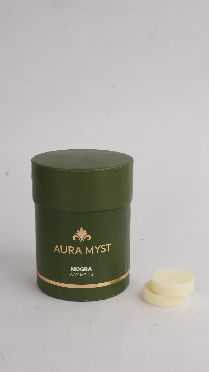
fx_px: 502
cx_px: 91
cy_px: 185
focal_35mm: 51
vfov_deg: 40.6
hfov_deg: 23.5
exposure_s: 1/90
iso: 1000
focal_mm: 32
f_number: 16
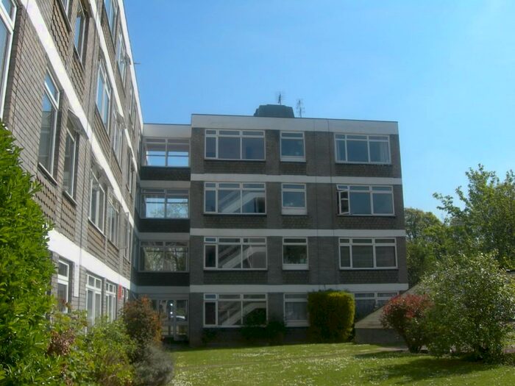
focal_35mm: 38
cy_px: 193
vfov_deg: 37.7
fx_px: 565
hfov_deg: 49.0
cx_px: 258
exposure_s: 1/496
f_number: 4.8
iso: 50
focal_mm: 7.8
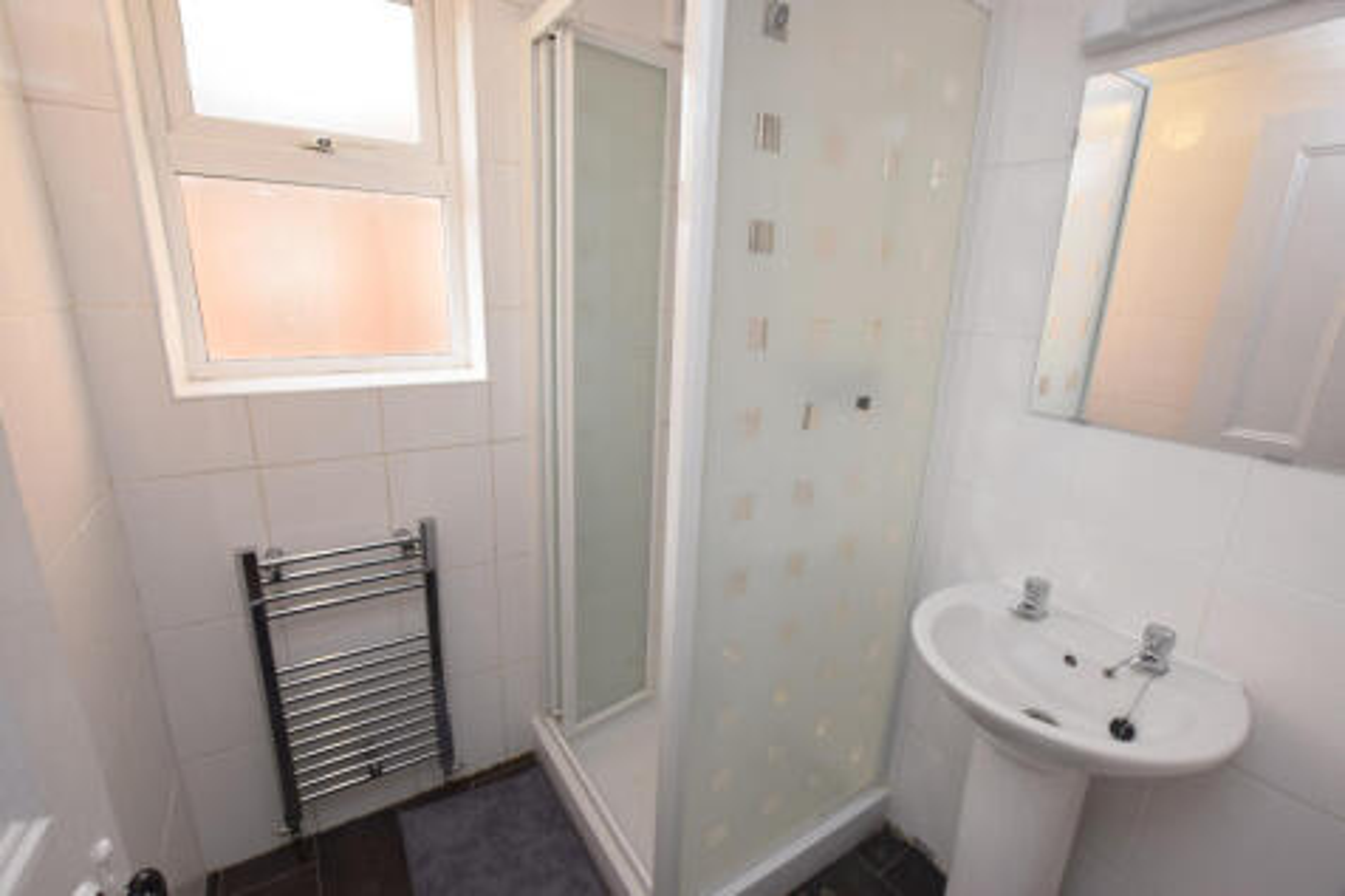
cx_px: 672
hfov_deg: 100.4
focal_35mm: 15
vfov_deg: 77.3
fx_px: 560
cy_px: 448
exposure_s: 1/125
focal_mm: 10
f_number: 5.6
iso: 400
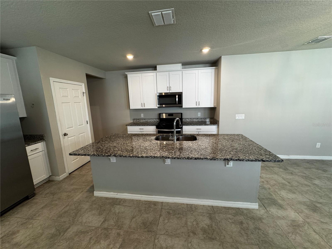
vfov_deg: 85.7
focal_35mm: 14
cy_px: 124
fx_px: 134
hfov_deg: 102.1
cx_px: 166
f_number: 2.2
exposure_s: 1/120
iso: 200
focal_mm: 2.22
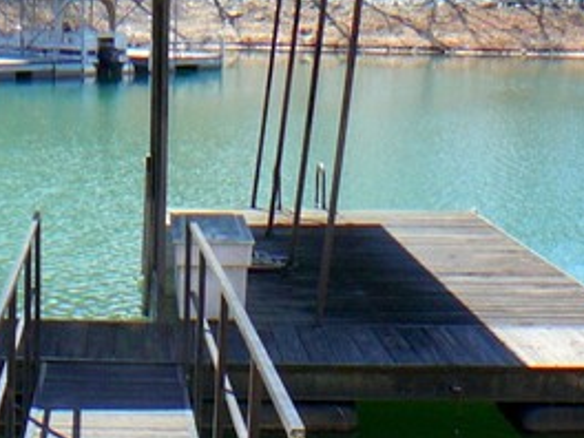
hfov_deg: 22.7
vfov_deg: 17.3
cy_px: 316
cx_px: 115
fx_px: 1434
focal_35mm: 85
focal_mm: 5.2
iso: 80
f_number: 2.8
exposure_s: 1/400
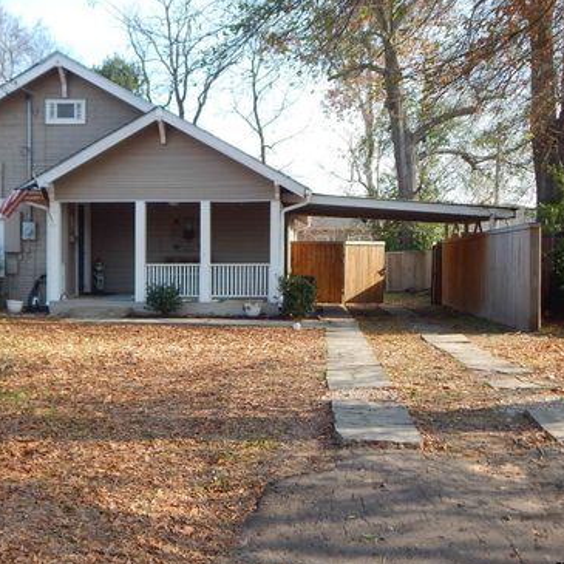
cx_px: 209
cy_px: 280
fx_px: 848
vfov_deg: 36.8
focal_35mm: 46
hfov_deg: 36.6
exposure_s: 1/400
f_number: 3.4
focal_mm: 6.8
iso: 125
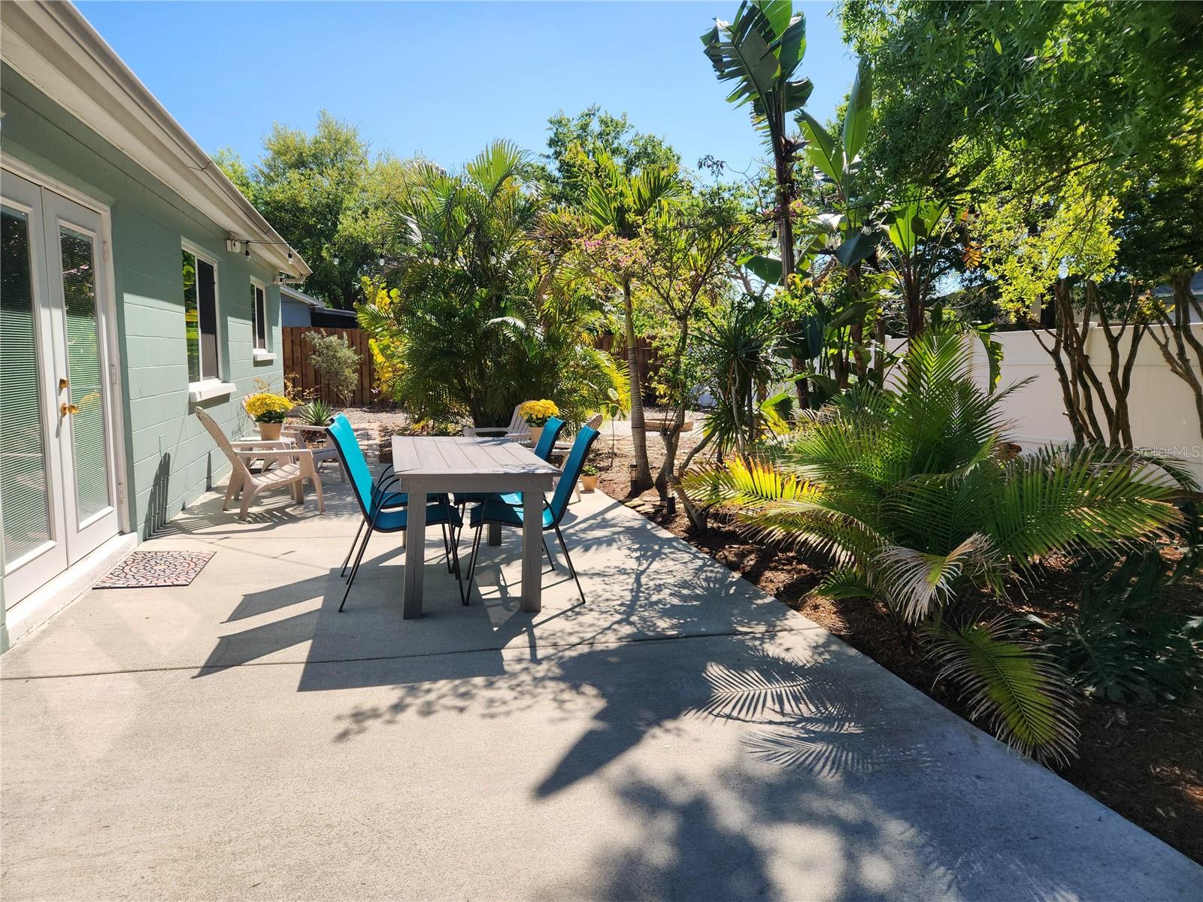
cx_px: 602
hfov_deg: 73.9
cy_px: 451
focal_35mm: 23
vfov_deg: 58.9
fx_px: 799
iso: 20
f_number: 1.8
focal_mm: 5.4
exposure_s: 1/1163
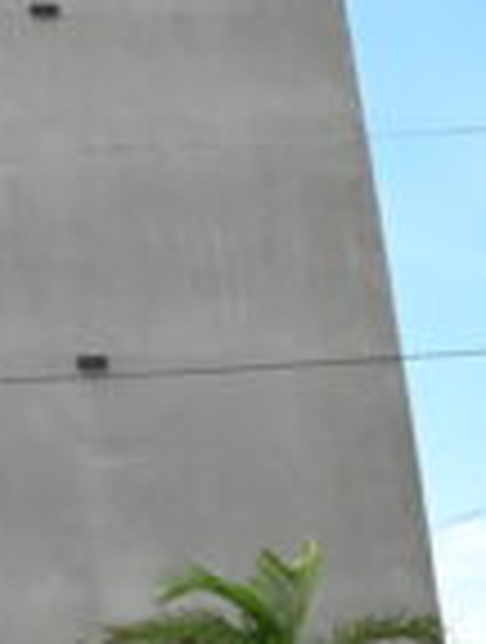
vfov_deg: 17.5
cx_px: -1058
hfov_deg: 9.6
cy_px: 327
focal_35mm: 112
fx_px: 2087
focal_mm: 24
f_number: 5.6
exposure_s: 1/250
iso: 140
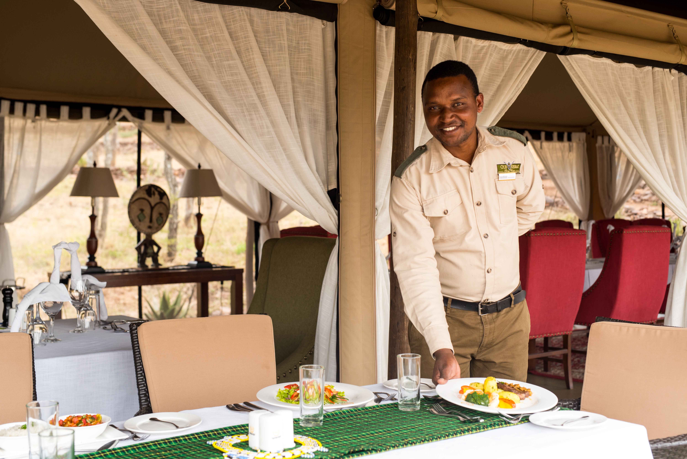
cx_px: 344
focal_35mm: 50
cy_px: 230
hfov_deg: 39.6
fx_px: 954
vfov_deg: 27.0
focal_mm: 50
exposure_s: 1/160
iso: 400
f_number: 3.5
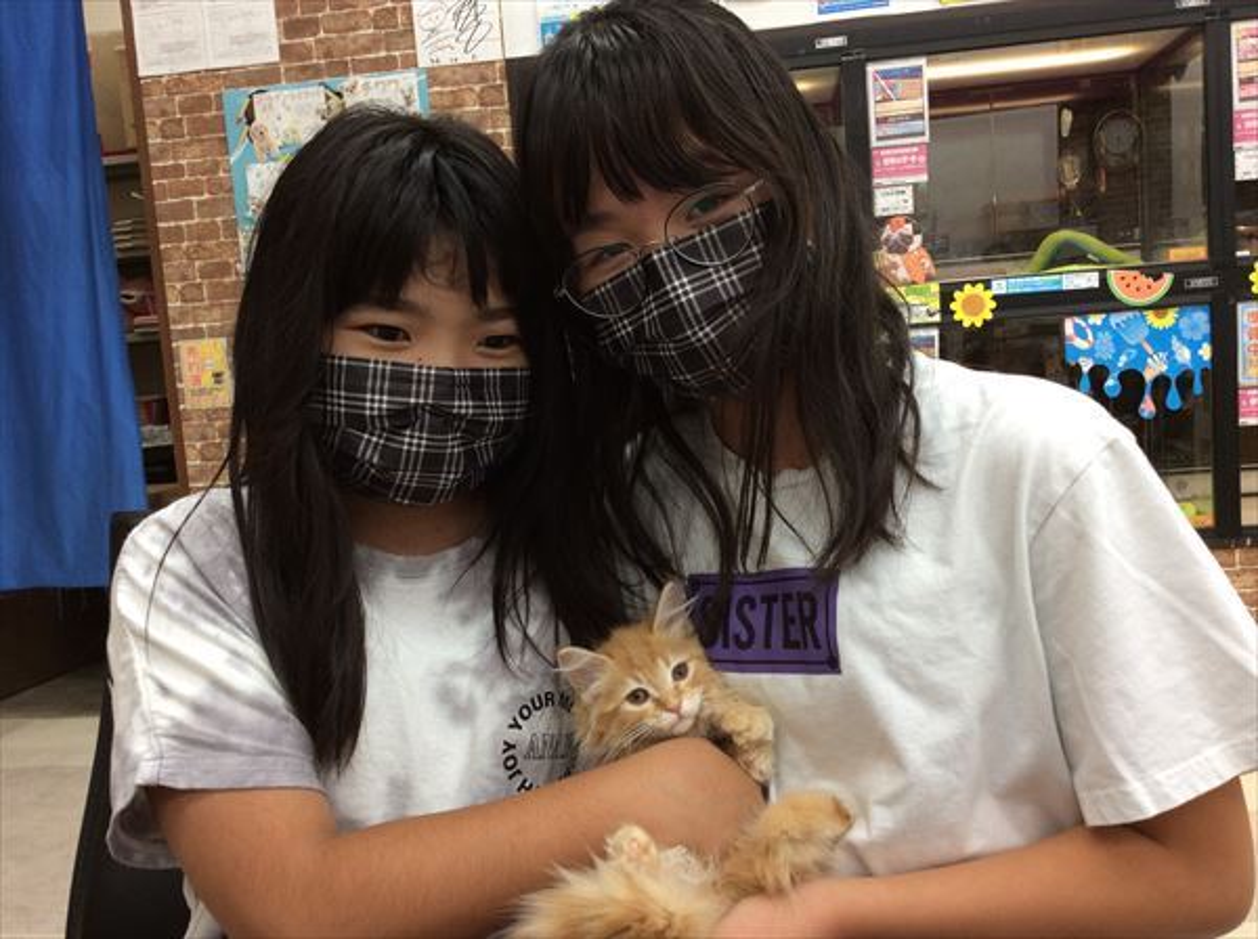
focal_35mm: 32
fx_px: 1161
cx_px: 629
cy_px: 470
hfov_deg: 56.9
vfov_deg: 44.0
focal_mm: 3.3
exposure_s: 1/24
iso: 40
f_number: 2.4
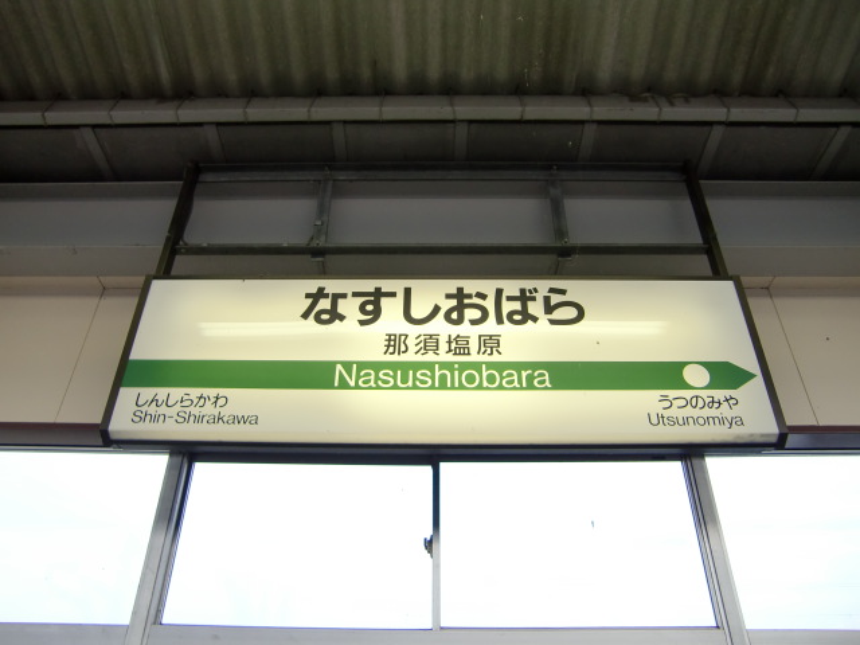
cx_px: 430
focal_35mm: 28
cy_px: 322
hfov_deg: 63.4
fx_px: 696
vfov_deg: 49.7
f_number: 2.6
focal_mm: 4.9
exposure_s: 1/100
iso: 64
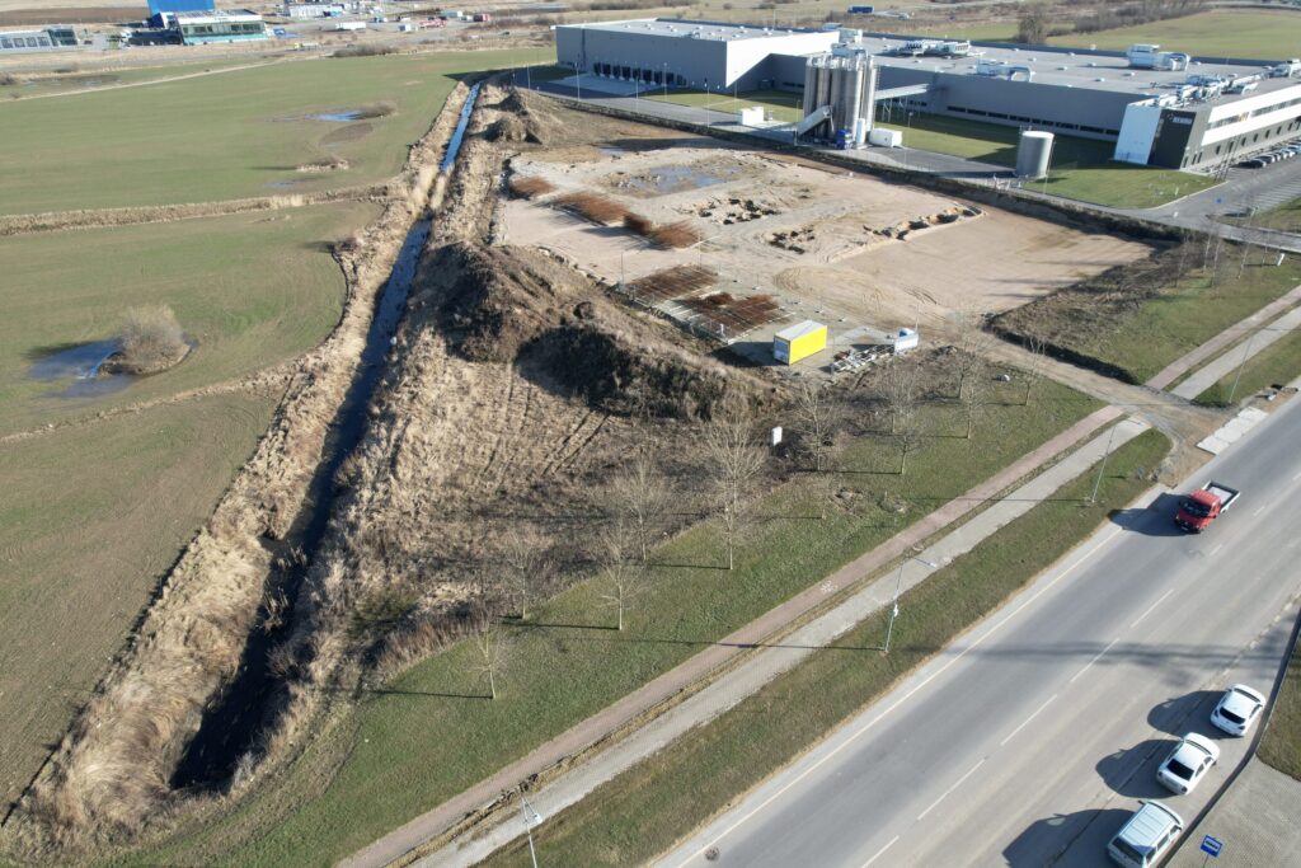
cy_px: 434
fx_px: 795
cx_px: 650
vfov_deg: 57.2
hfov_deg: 78.6
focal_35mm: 22
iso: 100
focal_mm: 8.38
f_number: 2.8
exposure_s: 1/725
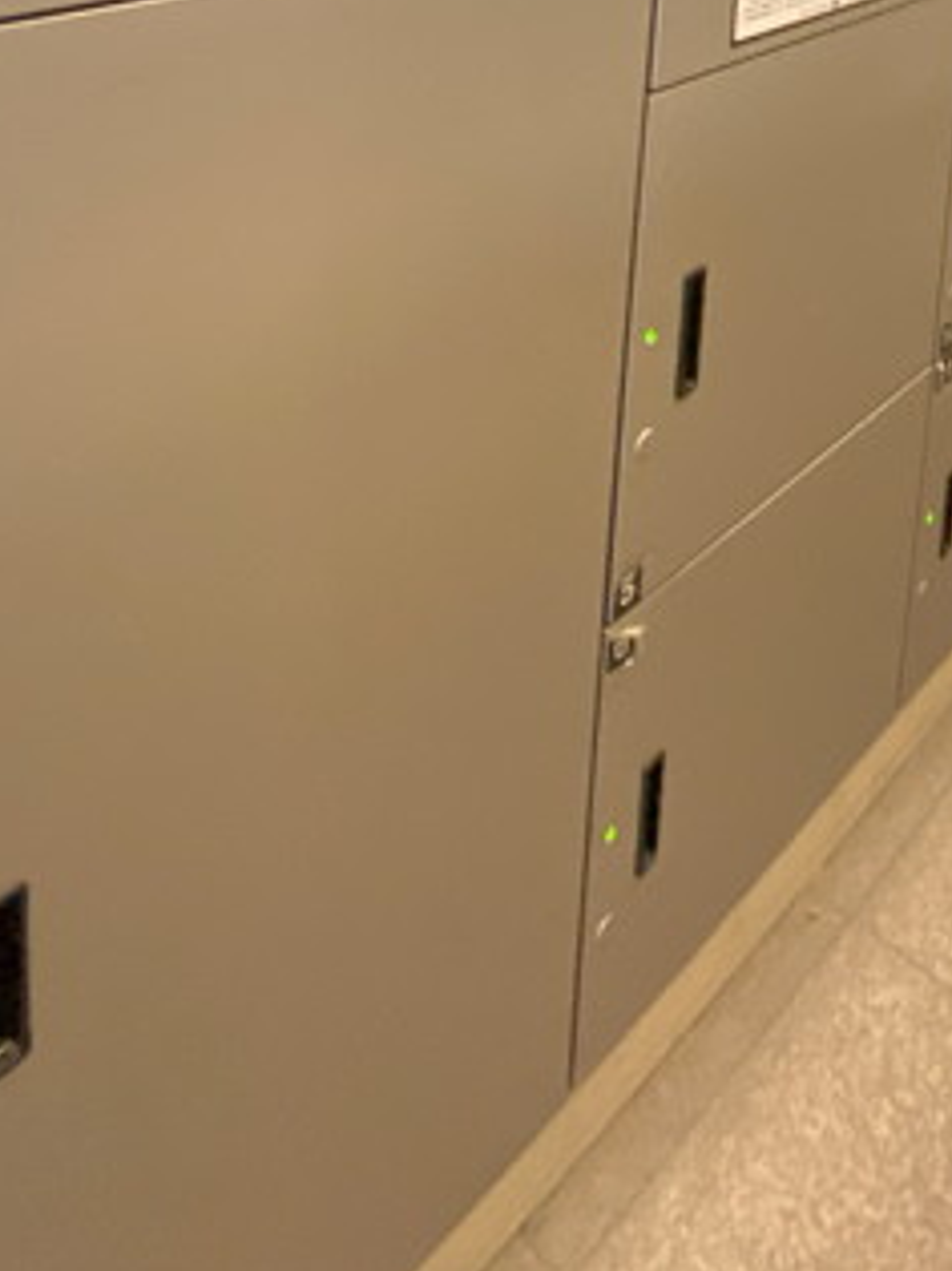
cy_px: -194
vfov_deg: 41.3
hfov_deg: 40.0
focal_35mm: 33
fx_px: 1211
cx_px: 843
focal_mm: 1.54
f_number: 2.4
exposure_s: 1/33
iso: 1000
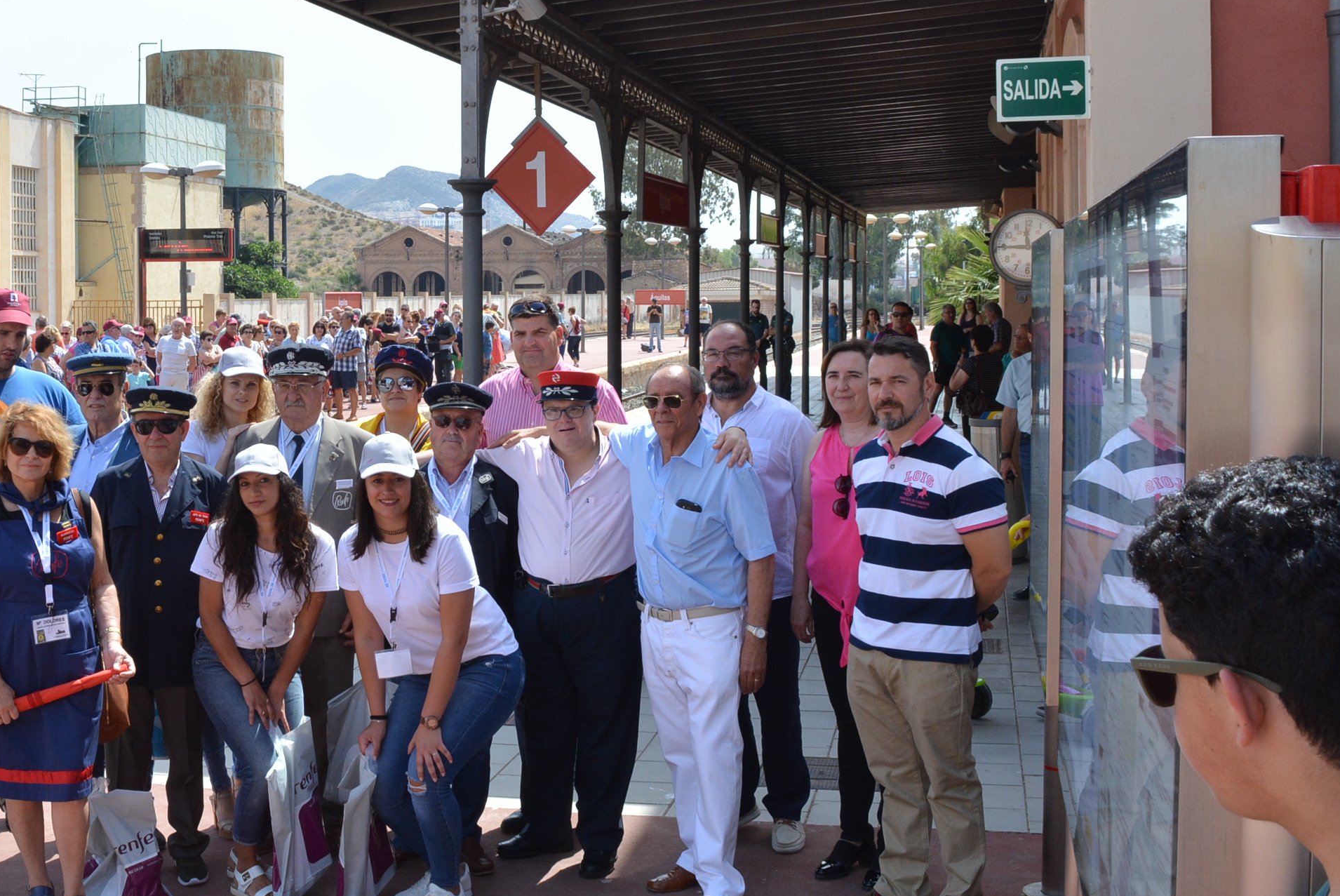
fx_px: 1751
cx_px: 362
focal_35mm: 47
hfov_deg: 40.9
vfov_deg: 28.6
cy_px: 333
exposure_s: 1/400
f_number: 10
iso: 400
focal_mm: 20
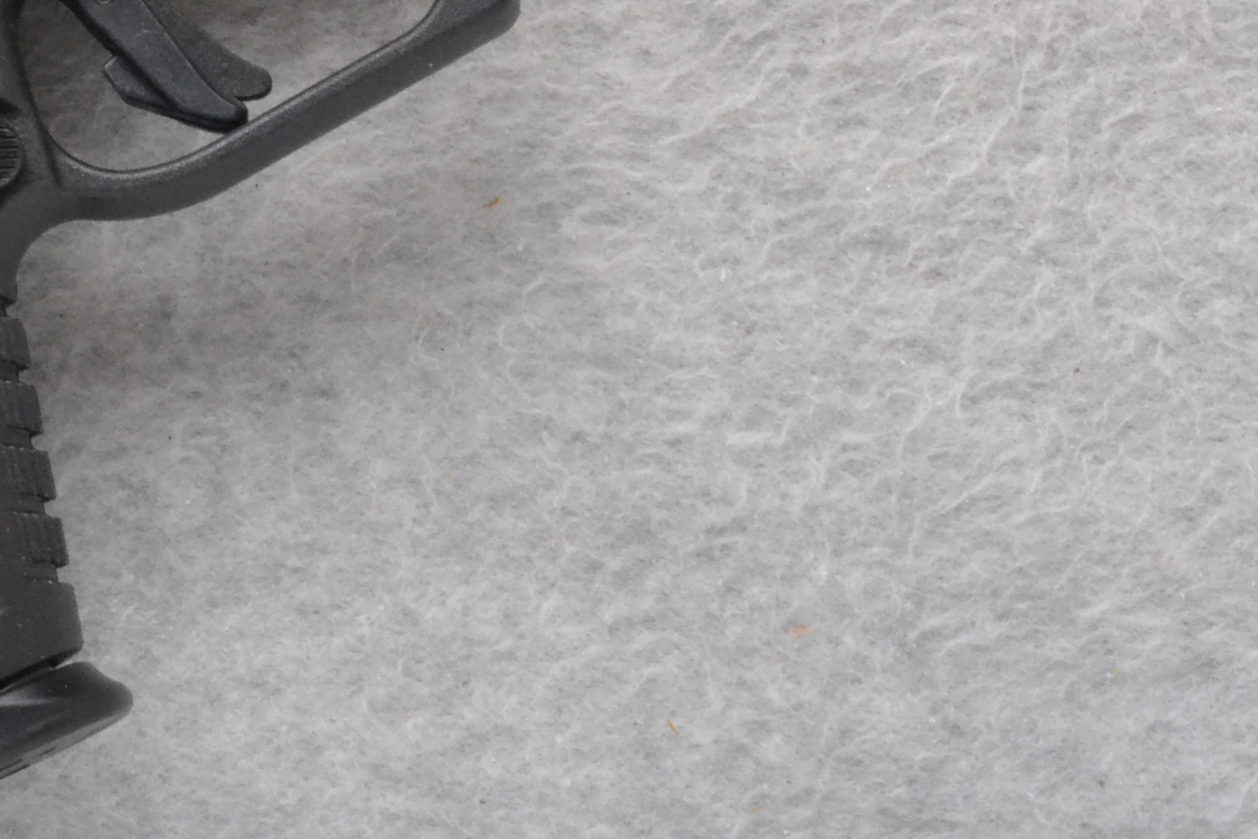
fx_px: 5633
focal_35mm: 161
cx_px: -49
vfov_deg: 8.5
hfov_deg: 12.6
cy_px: 5
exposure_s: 1/125
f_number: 20
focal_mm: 45
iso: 3200
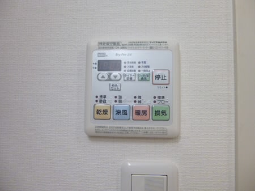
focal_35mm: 25
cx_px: 128
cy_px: 96
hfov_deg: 69.4
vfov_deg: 54.8
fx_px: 184
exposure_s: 1/60
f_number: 3.1
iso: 200
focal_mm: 4.5
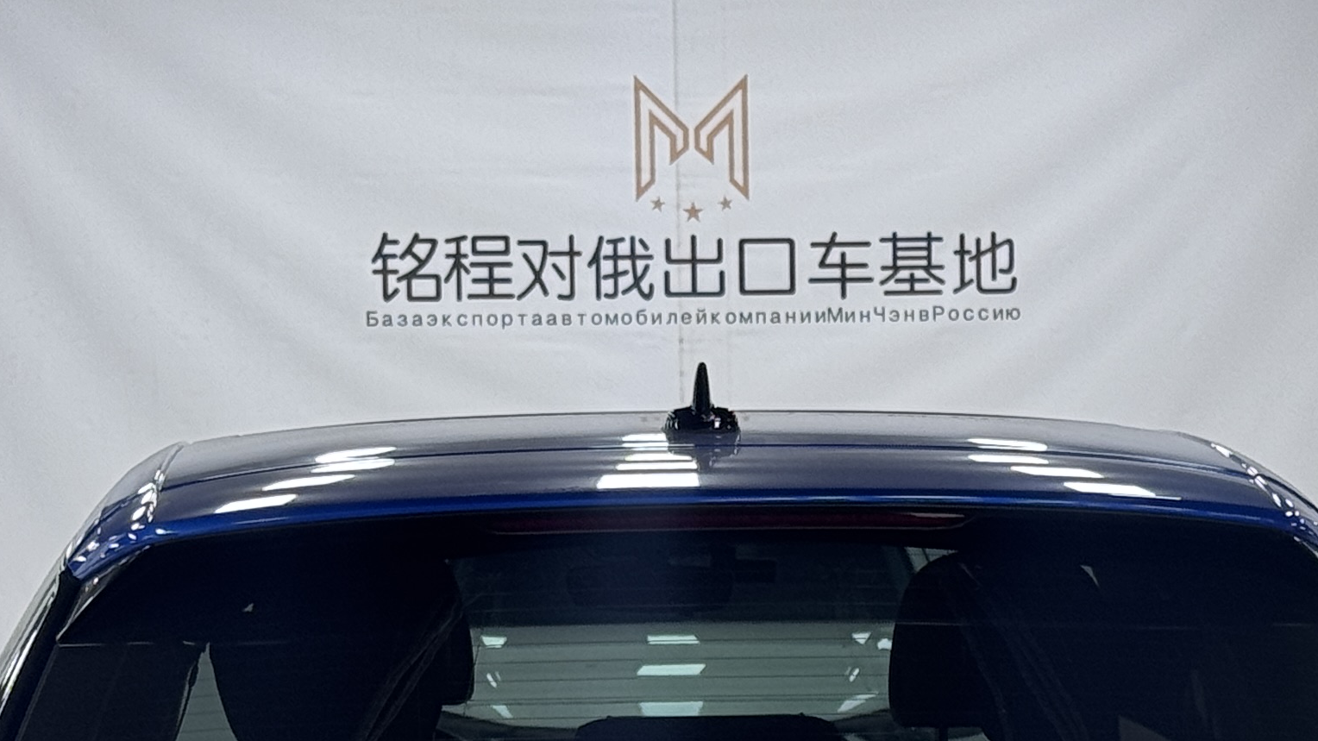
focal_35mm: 138
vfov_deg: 8.7
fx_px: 4822
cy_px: 970
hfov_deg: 15.5
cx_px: 845
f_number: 1.78
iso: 50
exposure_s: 1/100
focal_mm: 6.76
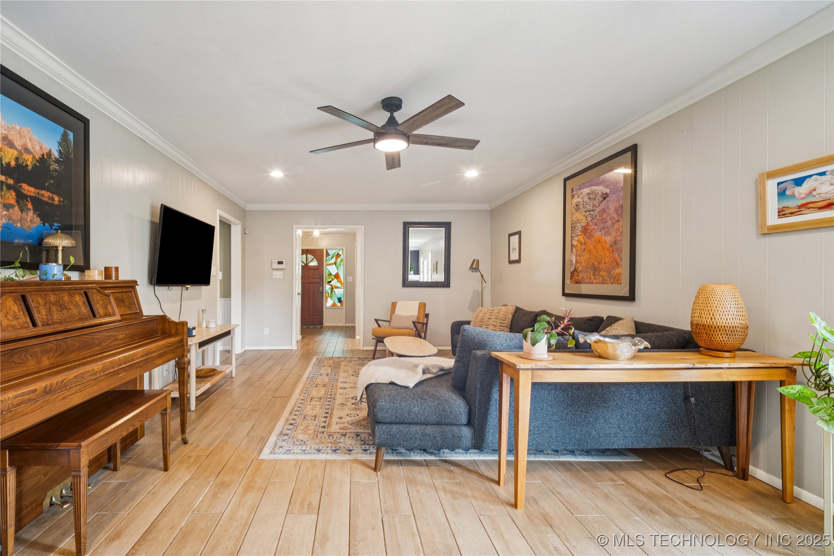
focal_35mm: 14
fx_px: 324
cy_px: 278
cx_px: 417
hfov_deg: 104.3
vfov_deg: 81.2
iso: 640
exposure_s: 1/2.5
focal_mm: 14
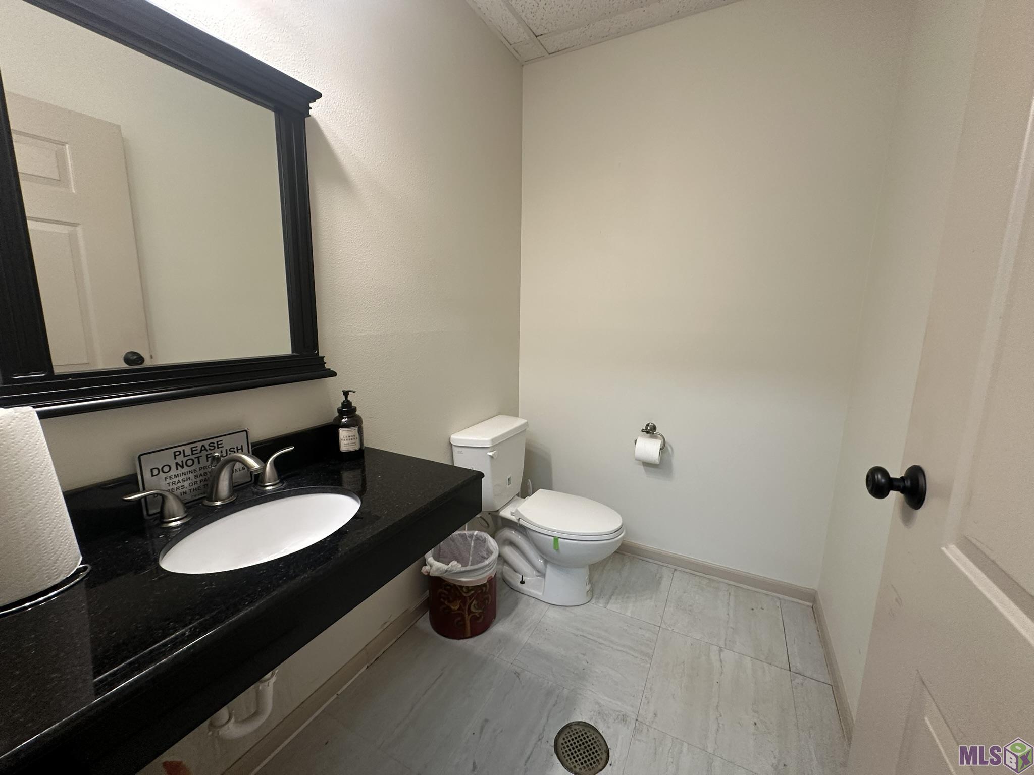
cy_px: 388
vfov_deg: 85.7
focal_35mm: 14
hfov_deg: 102.1
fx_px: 418
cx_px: 517
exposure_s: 1/60
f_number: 2.2
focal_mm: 2.22
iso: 160
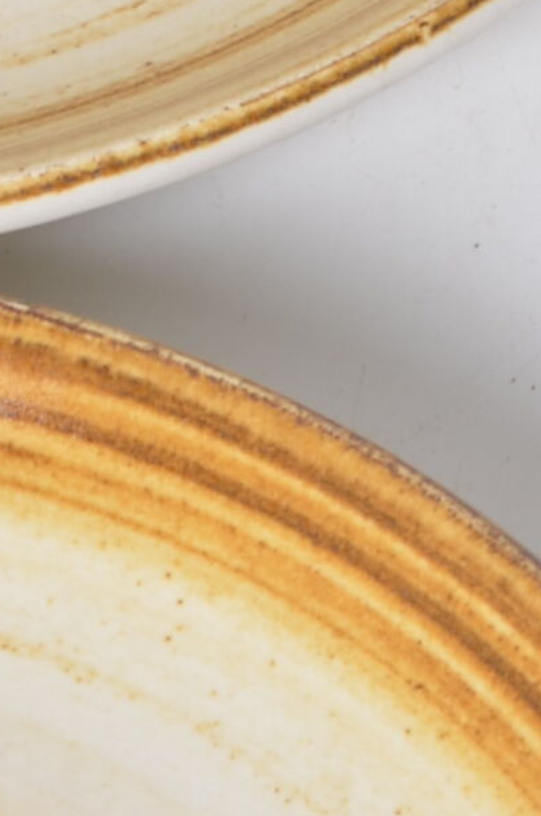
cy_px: 202
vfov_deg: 4.5
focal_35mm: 457
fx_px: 10348
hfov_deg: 3.0
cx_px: -308
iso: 100
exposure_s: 1/125
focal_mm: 50
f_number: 11
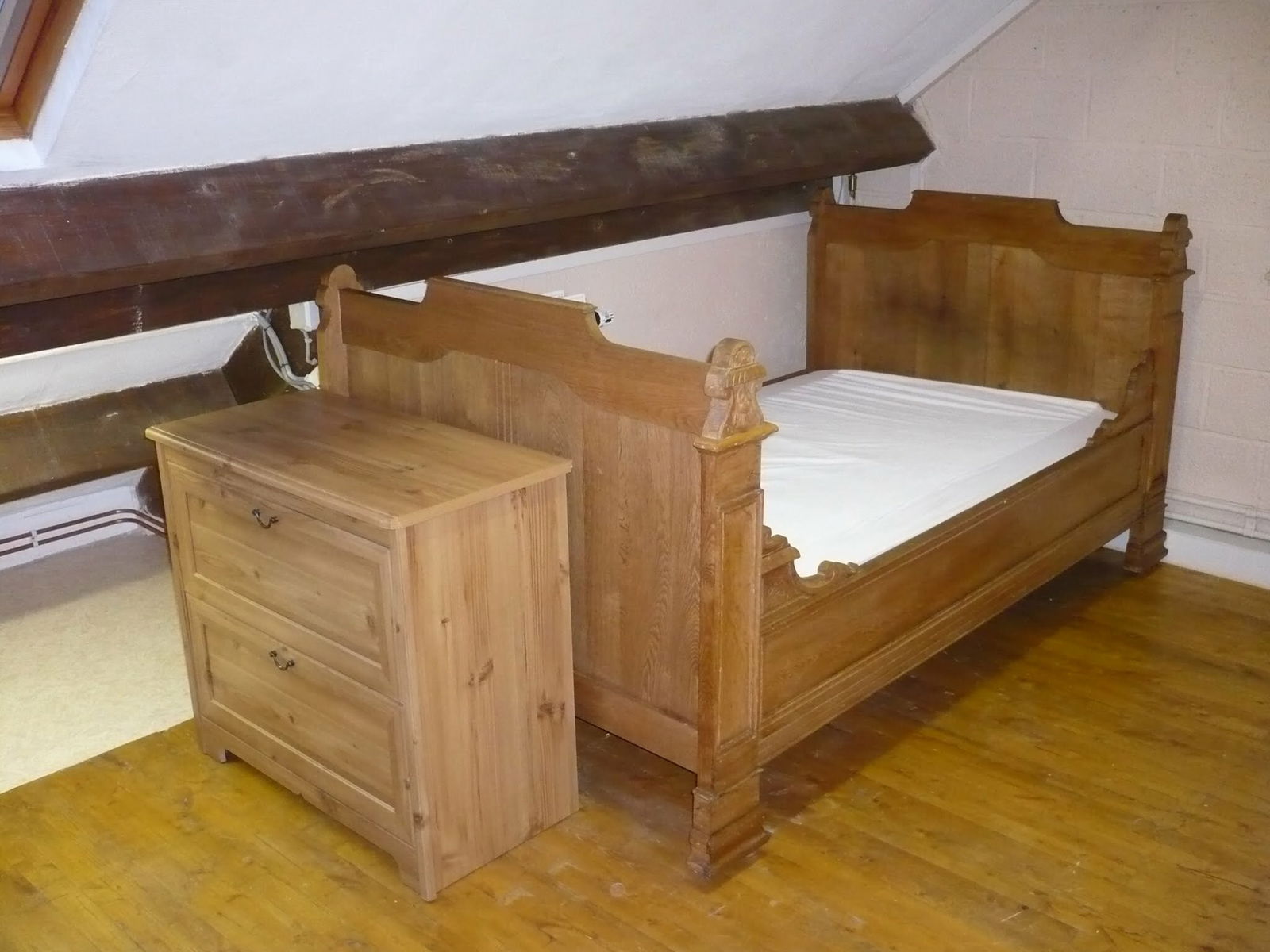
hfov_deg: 52.6
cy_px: 476
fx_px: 1284
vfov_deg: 40.7
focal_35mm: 35
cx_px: 635
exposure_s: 1/30
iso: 500
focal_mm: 5.8
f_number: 2.8
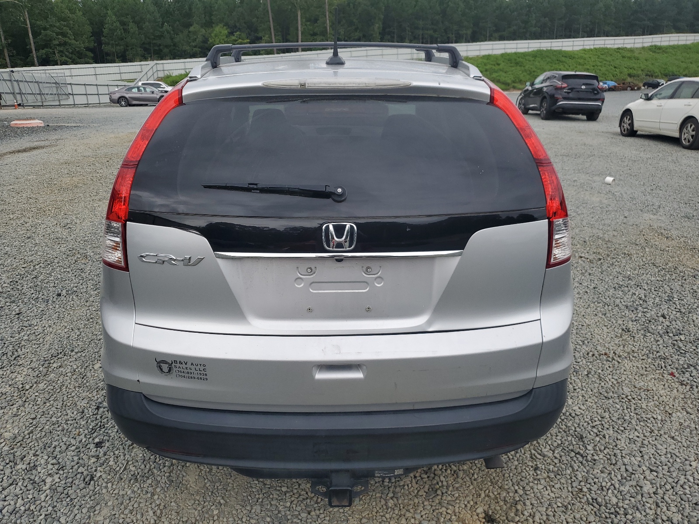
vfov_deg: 53.1
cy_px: 262
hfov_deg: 67.3
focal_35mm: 26
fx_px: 525
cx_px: 350
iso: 50
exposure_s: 1/833
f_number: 1.5
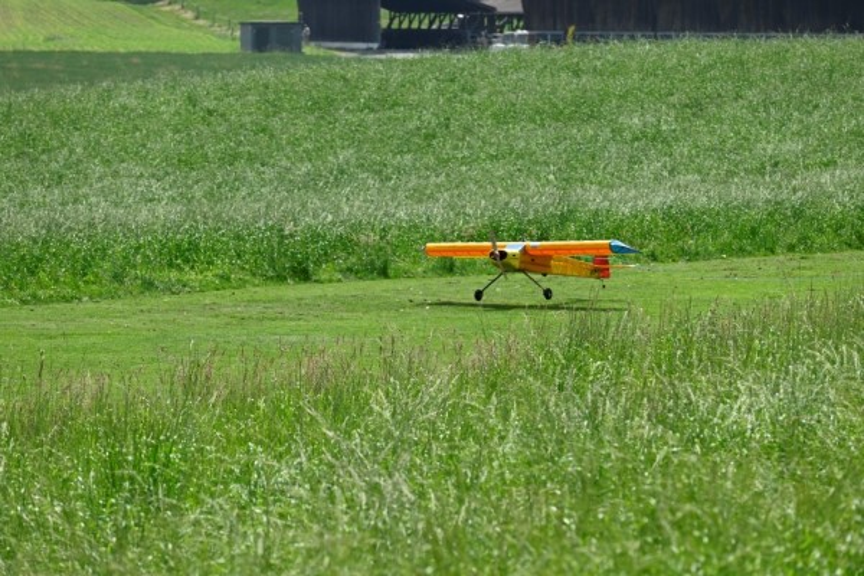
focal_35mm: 248
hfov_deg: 8.3
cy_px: 288
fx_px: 5940
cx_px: 432
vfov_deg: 5.6
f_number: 8
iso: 320
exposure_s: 1/800
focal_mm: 165
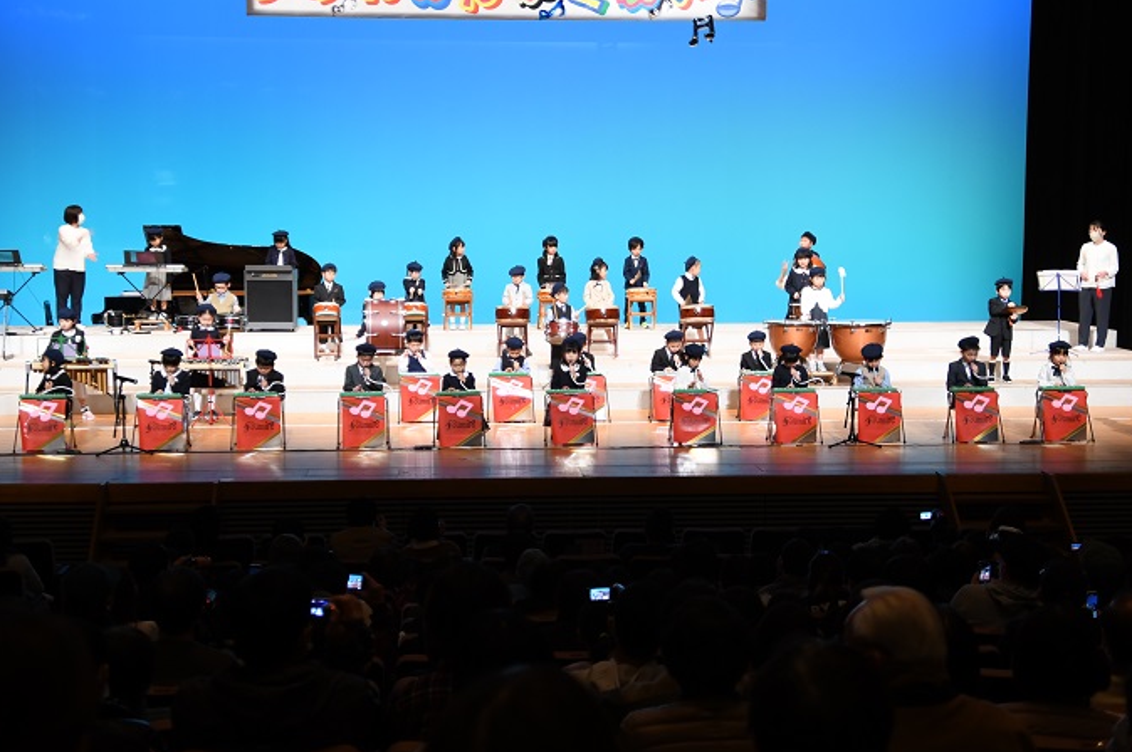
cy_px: 349
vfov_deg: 23.7
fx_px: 1791
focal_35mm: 57
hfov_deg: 35.1
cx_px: 553
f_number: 3.5
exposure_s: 1/20
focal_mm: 32
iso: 500
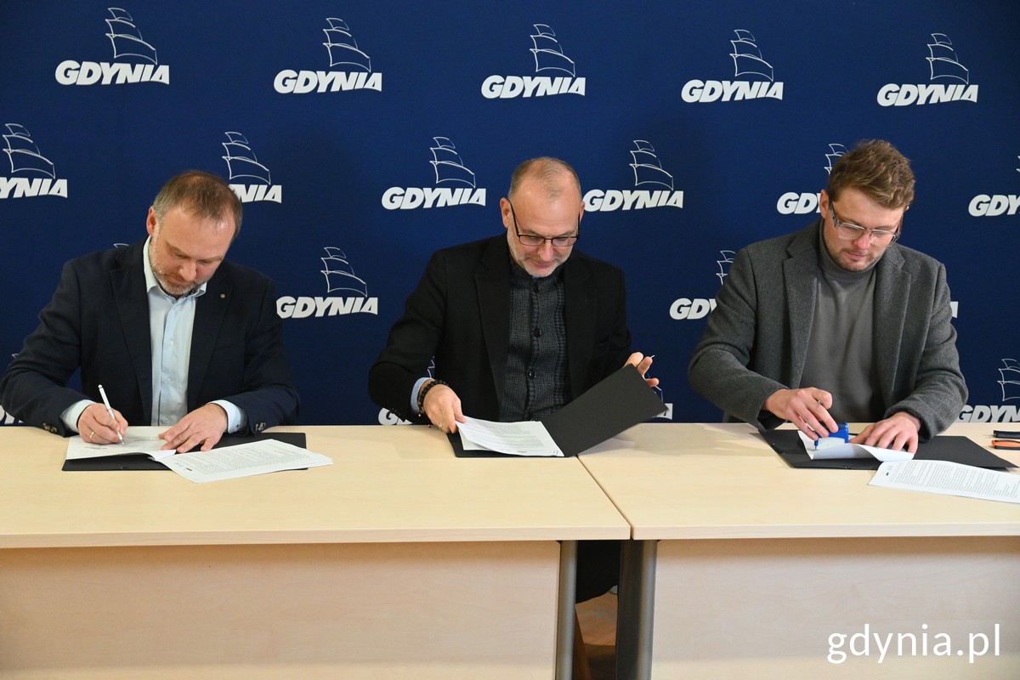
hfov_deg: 33.4
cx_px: 510
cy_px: 340
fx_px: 1700
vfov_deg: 22.6
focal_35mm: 60
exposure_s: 1/125
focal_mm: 40
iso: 3600
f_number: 3.5
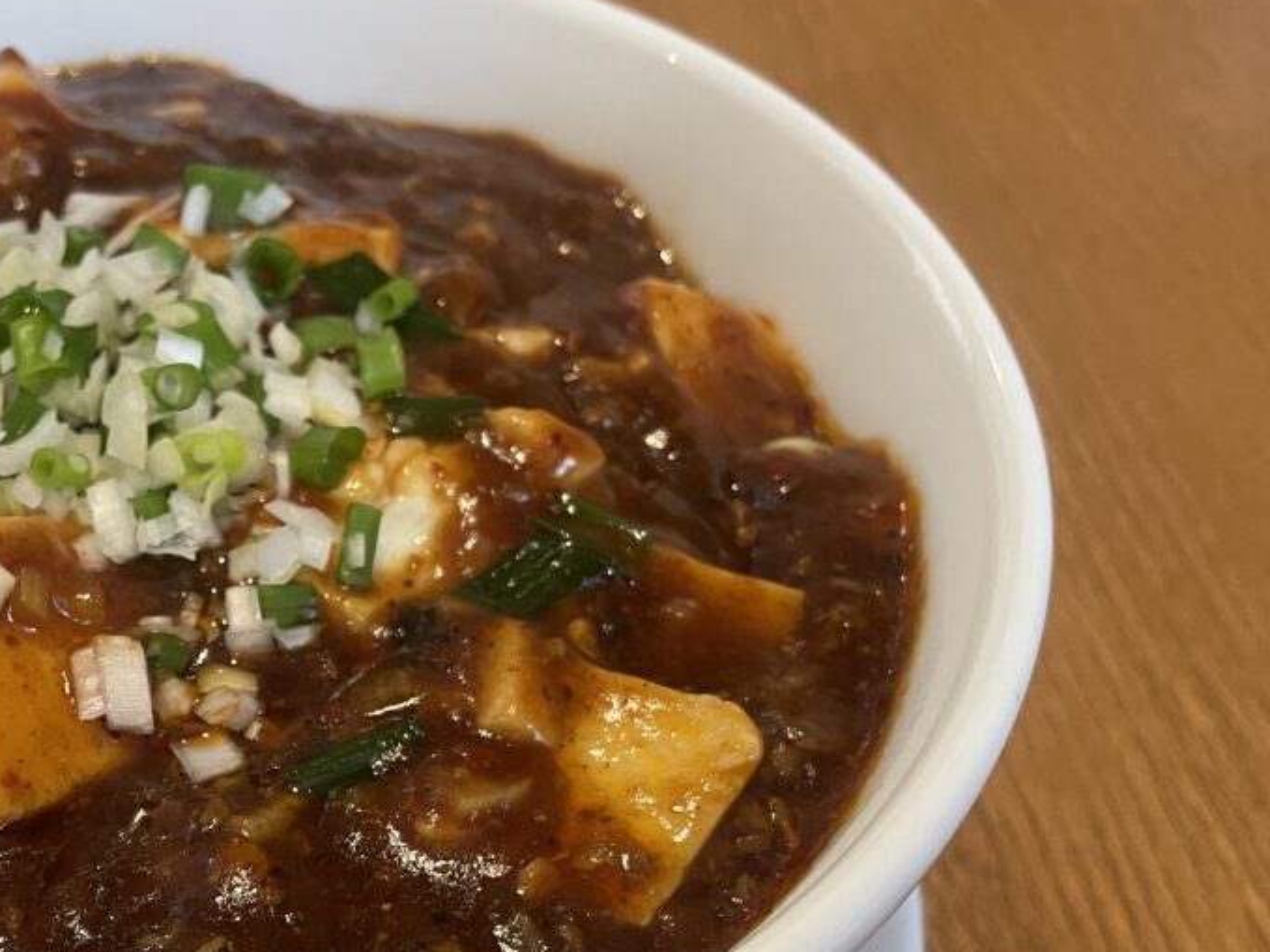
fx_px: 1797
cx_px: 163
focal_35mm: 49
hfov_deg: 36.8
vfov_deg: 28.7
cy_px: 817
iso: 250
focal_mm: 4.2
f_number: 1.6
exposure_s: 1/60
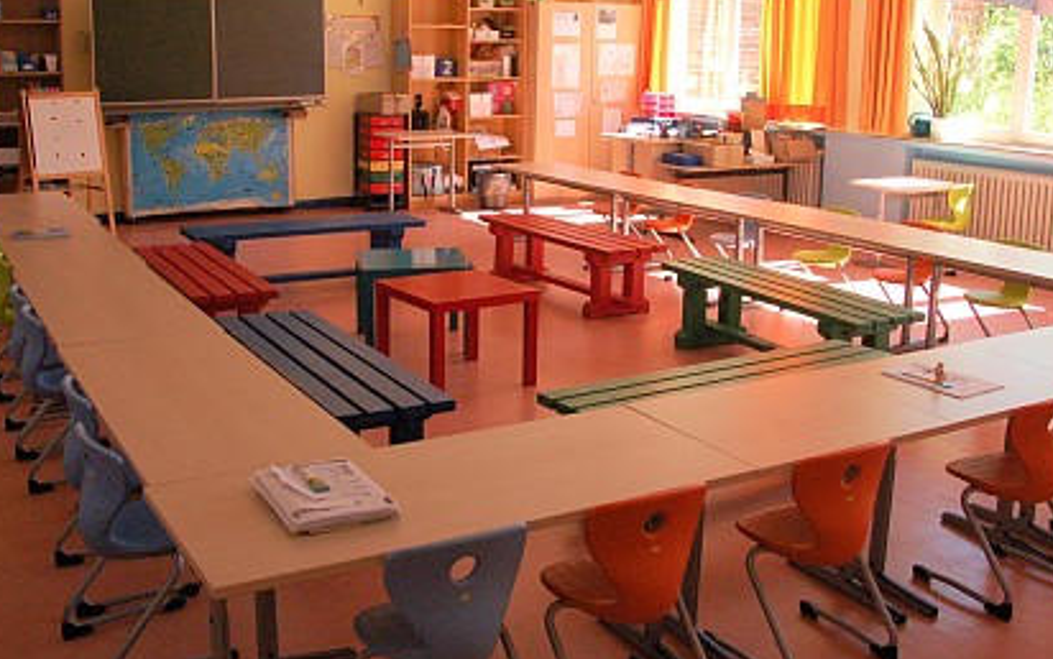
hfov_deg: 50.3
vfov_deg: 32.7
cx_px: 484
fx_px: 1120
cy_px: 262
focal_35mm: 39
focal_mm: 18
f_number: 8
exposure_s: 1/250
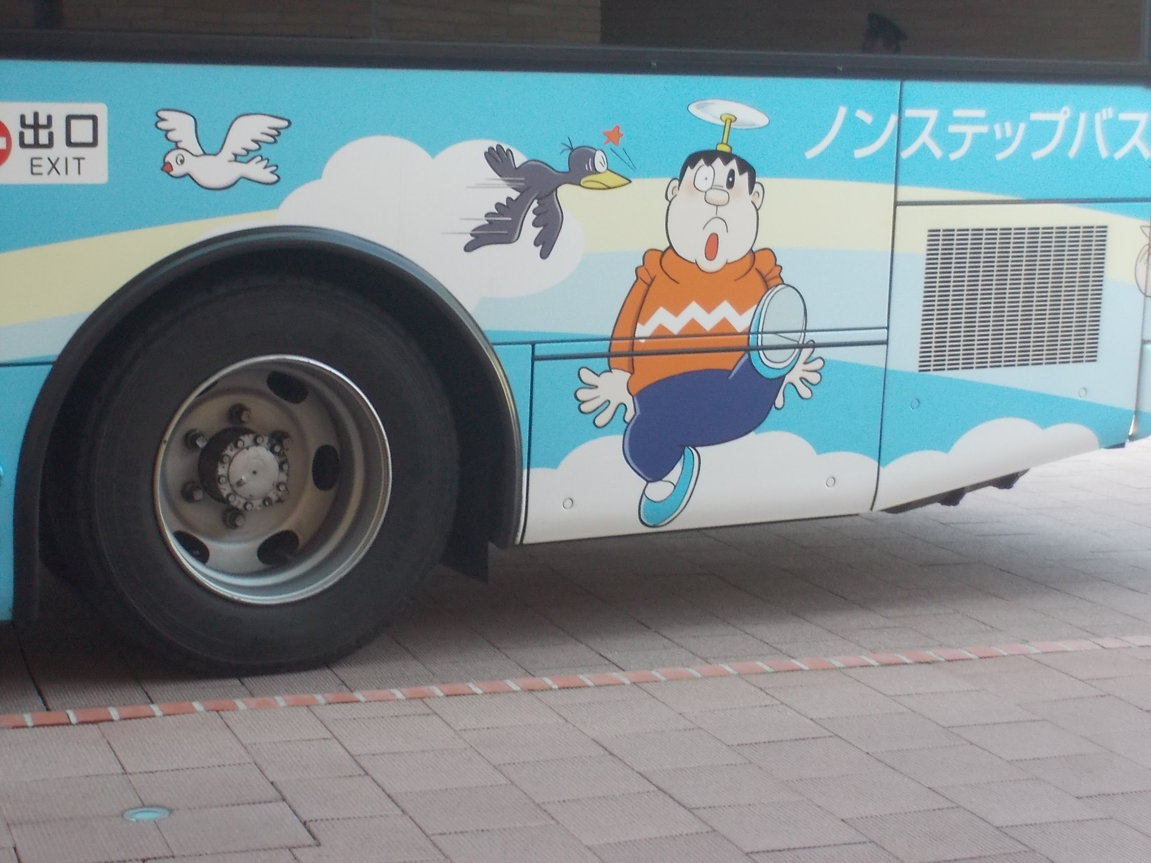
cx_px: 576
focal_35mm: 69
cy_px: 432
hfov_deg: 28.2
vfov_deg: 21.3
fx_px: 2294
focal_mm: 9.7
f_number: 5.3
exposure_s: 1/60
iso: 200
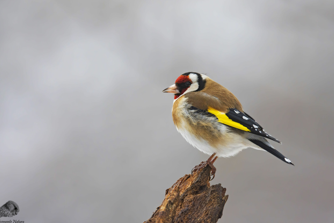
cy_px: 110
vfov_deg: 1.8
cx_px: 161
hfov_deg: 2.7
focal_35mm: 750
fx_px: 6958
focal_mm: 480
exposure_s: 1/320
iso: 640
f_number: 8
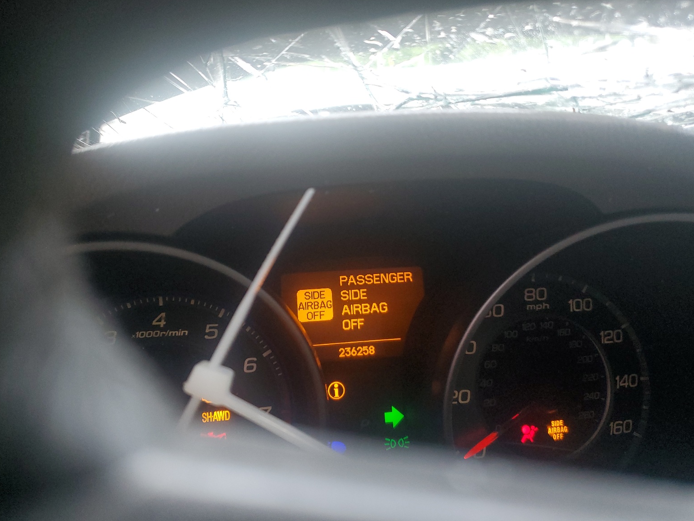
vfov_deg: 51.4
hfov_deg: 65.3
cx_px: 350
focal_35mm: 27
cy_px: 260
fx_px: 541
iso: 130
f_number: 1.5
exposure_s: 1/60.2
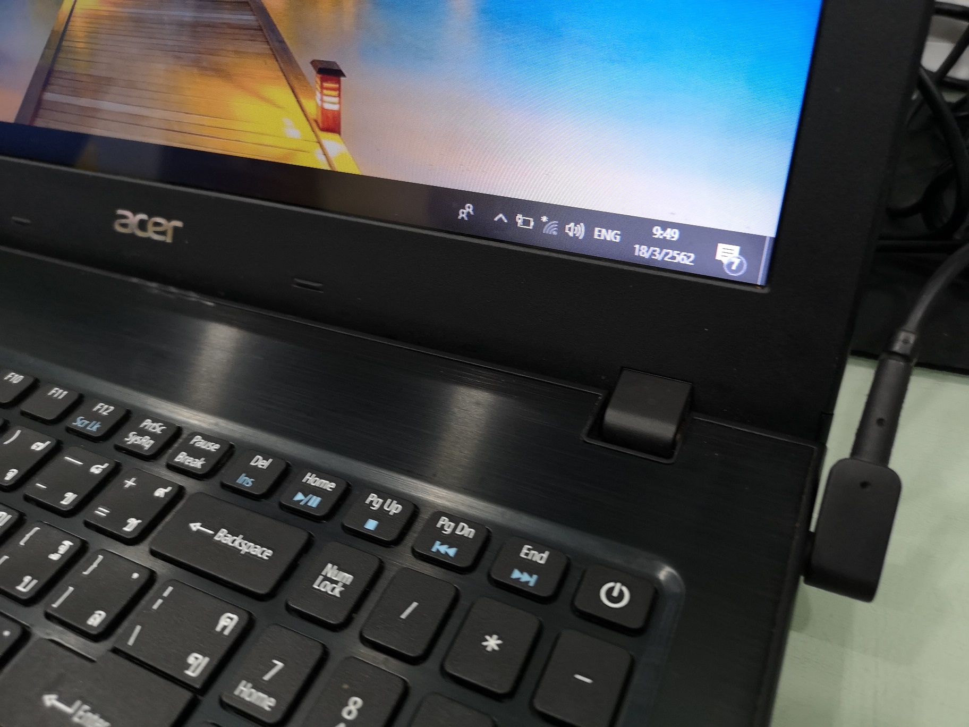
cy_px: 364
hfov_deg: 65.3
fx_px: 756
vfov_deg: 51.4
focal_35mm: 27
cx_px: 484
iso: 200
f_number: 1.8
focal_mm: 3.95
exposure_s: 1/50
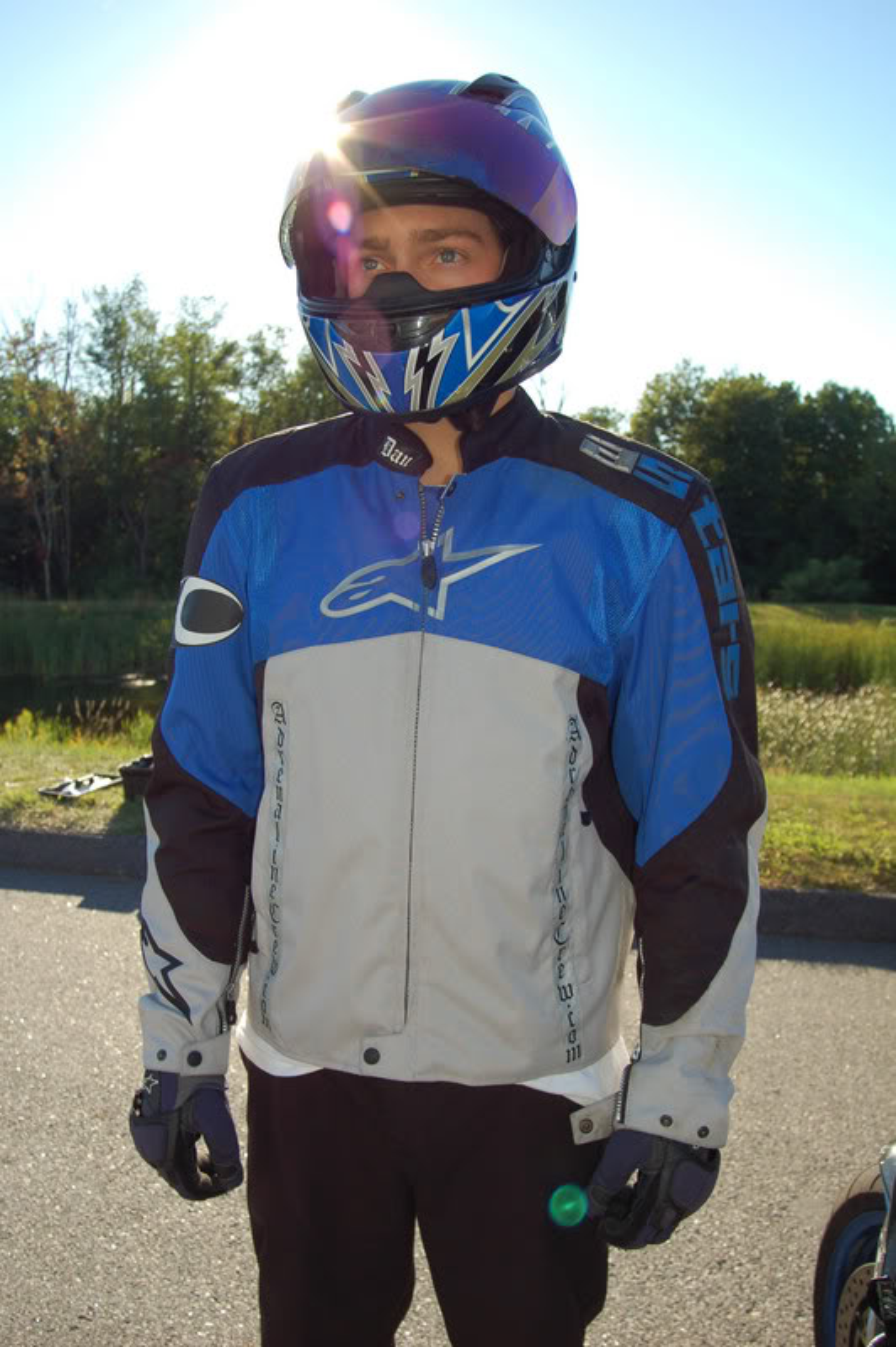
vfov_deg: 62.0
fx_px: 1122
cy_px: 674
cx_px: 448
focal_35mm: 30
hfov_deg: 43.5
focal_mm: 20
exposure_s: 1/500
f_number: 5.6
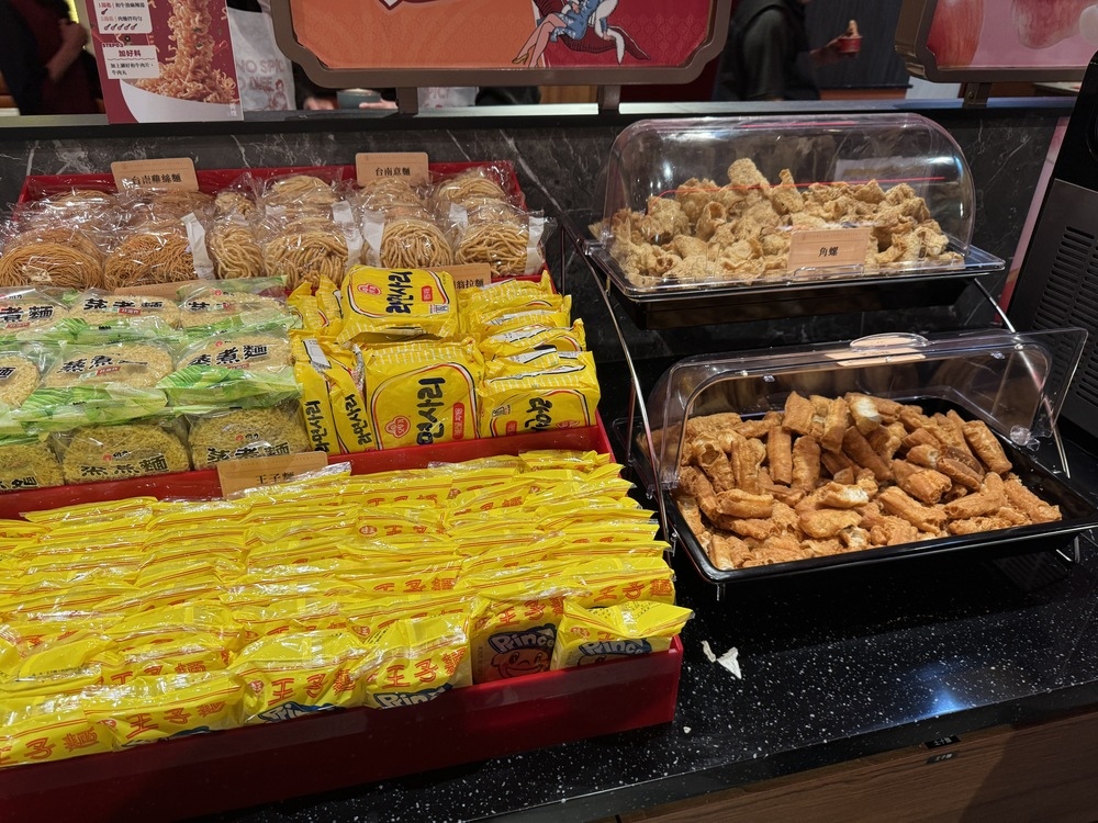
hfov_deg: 71.6
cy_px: 412
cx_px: 549
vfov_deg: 56.8
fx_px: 761
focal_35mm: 24
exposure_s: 1/60
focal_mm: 6.76
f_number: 1.78
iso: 125
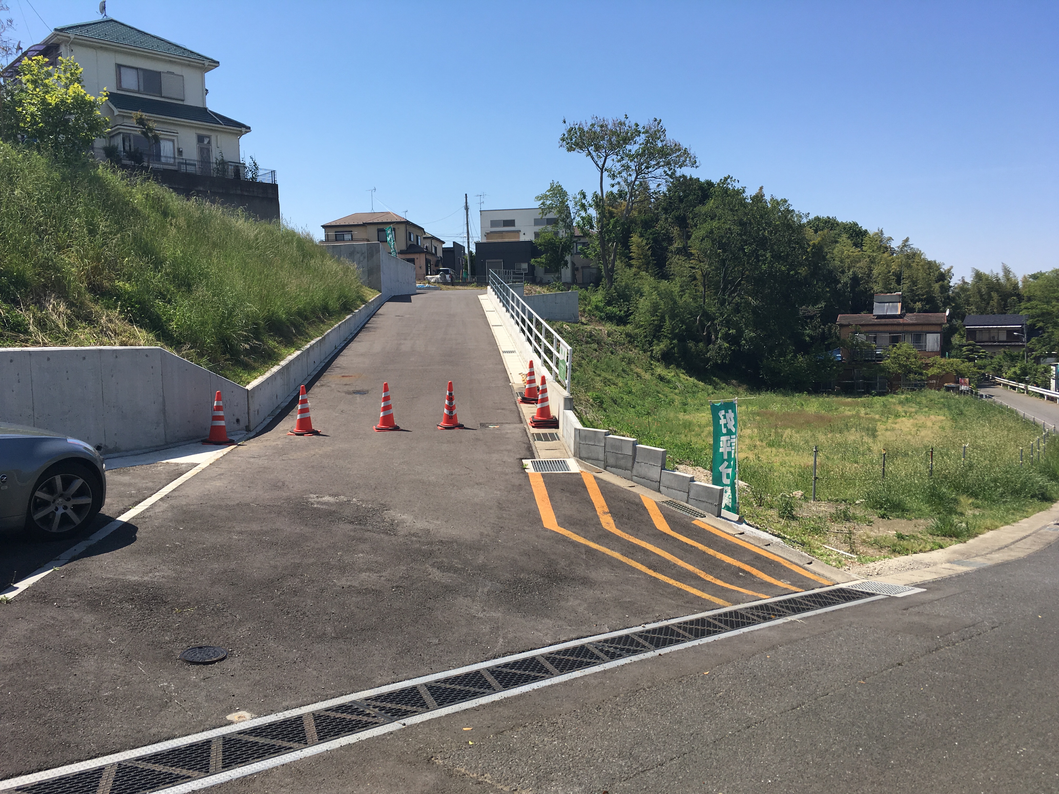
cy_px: 397
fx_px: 887
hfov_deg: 61.7
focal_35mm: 29
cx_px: 530
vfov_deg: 48.2
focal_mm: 4.15
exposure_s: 1/1603
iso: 25
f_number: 2.2
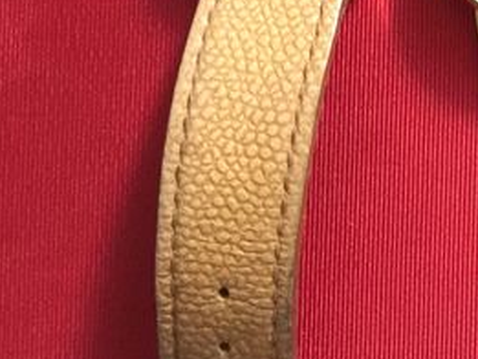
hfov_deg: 15.2
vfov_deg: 13.0
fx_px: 1533
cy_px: -71
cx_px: 881
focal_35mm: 111
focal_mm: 4.15
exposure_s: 1/8
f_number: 2.2
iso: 125
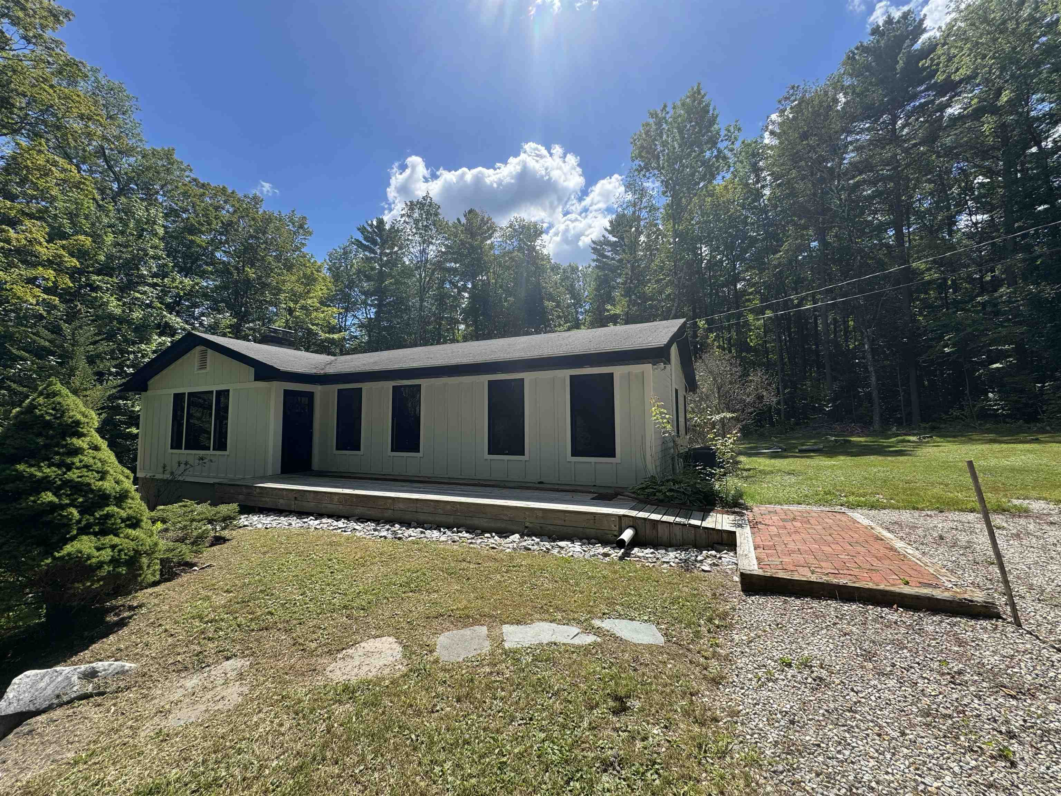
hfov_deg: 102.1
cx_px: 530
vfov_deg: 85.7
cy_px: 398
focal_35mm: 14
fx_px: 429
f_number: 2.2
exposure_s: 1/1034
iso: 40
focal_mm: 2.22
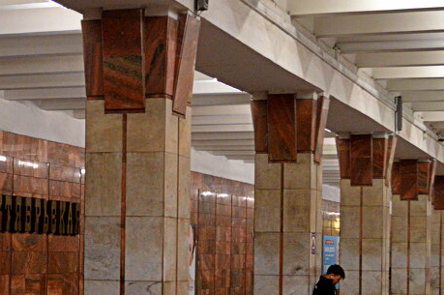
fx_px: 1257
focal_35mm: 102
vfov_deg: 13.3
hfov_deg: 19.8
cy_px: 247
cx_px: 87
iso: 1250
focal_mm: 26
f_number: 4.2
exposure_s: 1/60
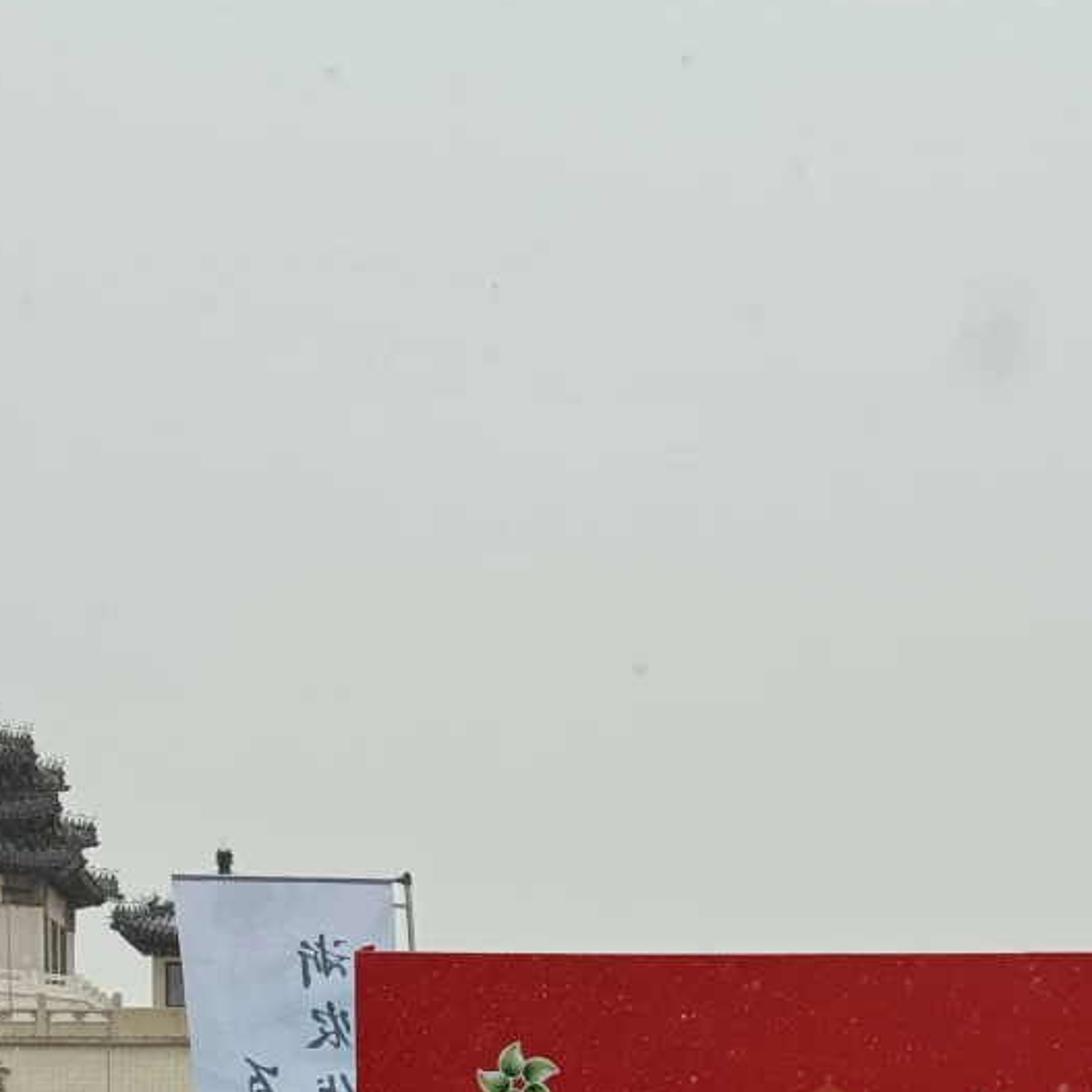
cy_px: 1332
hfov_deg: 14.8
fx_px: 4140
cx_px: 1022
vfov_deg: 14.5
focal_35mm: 116
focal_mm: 6.76
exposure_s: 1/1427
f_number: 1.78
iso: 64
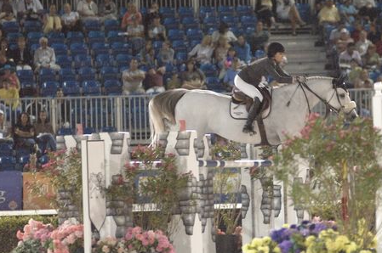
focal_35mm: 428
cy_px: 116
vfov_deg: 3.2
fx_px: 4535
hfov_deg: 4.8
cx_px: 254
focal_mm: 200
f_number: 2.8
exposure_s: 1/320
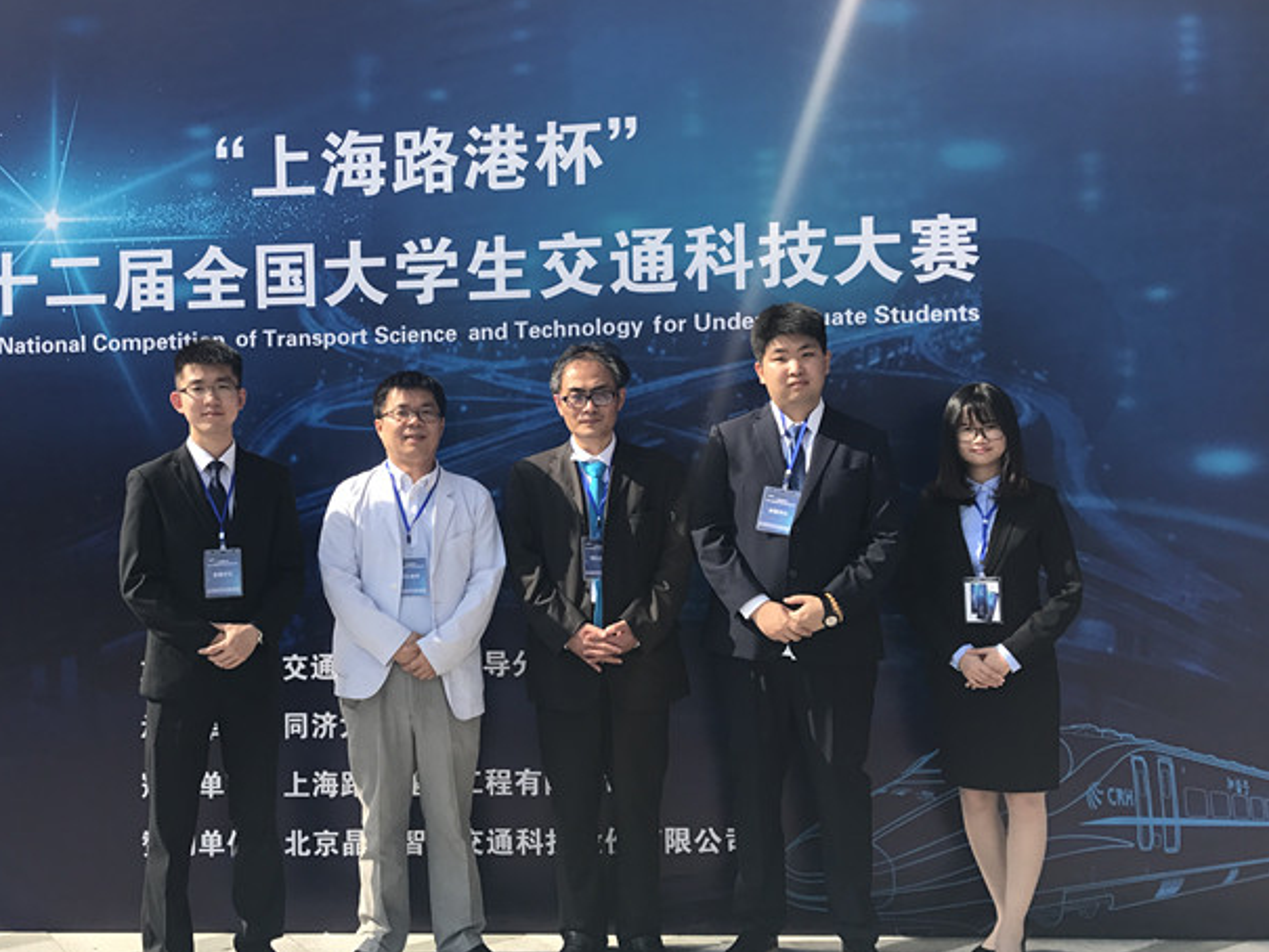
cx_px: 464
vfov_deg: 38.7
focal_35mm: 37
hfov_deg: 49.6
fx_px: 1357
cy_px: 489
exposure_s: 1/1198
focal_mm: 3.99
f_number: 1.8
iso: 20
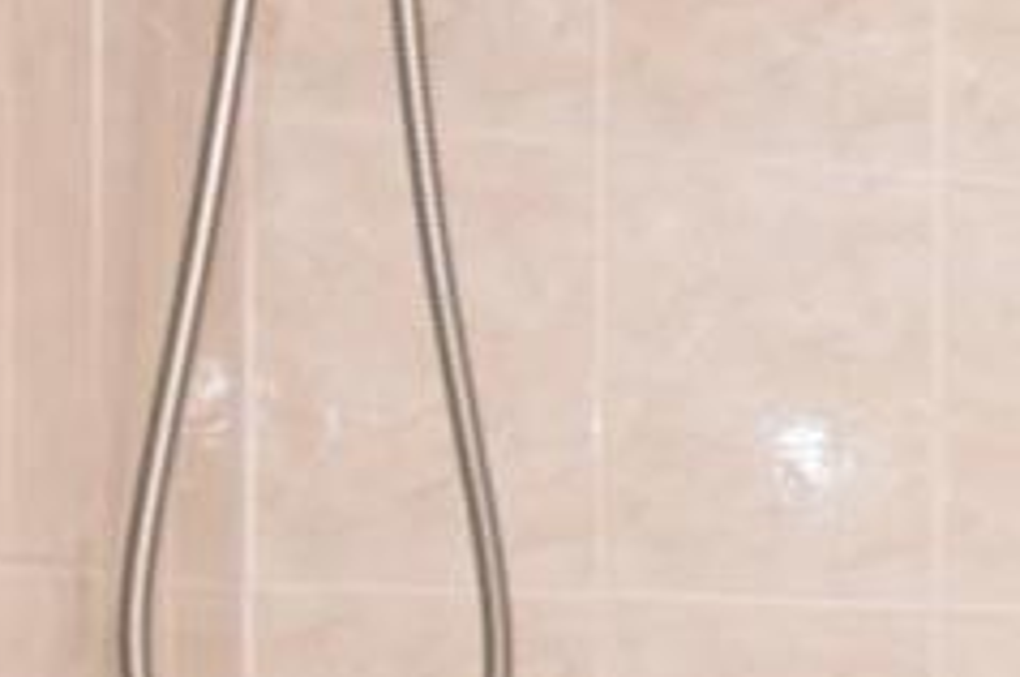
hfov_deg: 13.3
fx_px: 2858
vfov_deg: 13.1
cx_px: 2606
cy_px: 831
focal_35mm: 101
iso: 450
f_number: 4
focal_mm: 10
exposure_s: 1/60
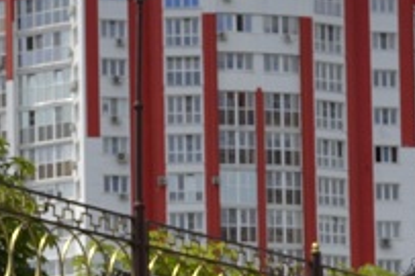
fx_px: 2470
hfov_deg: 9.6
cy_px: 517
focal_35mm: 214
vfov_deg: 6.2
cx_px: 253
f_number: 8
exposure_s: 1/250
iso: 100
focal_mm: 29
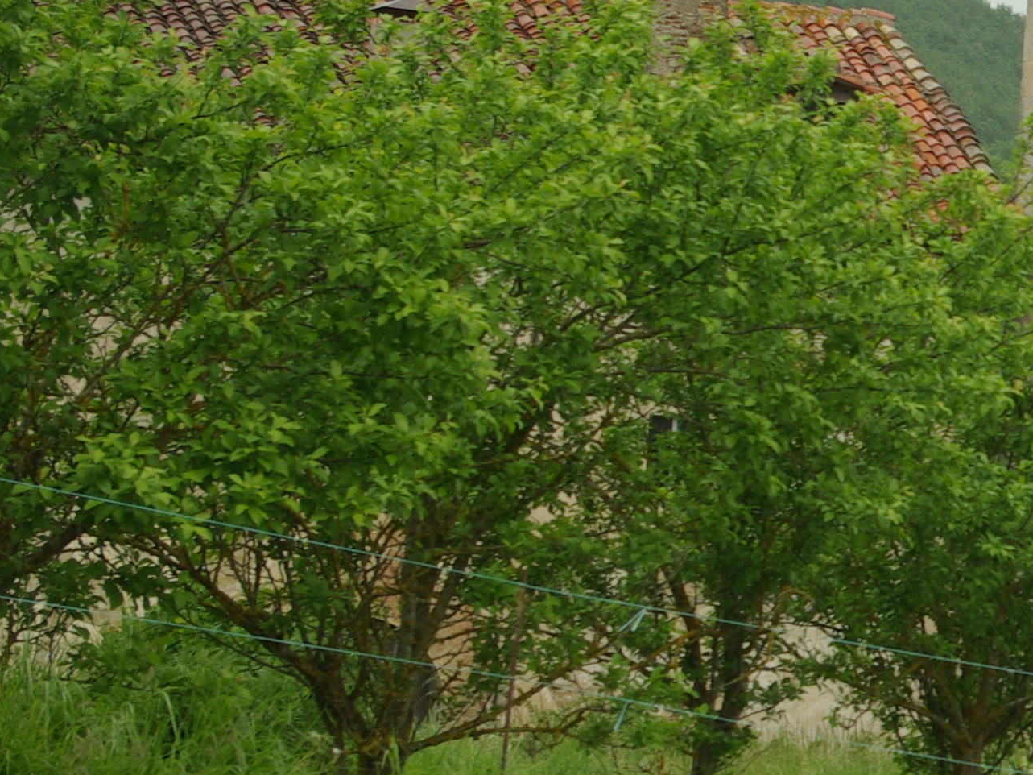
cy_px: 451
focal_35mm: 187
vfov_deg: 7.9
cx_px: 1537
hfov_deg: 10.2
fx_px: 5593
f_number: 5.6
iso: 200
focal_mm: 43
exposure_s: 1/250
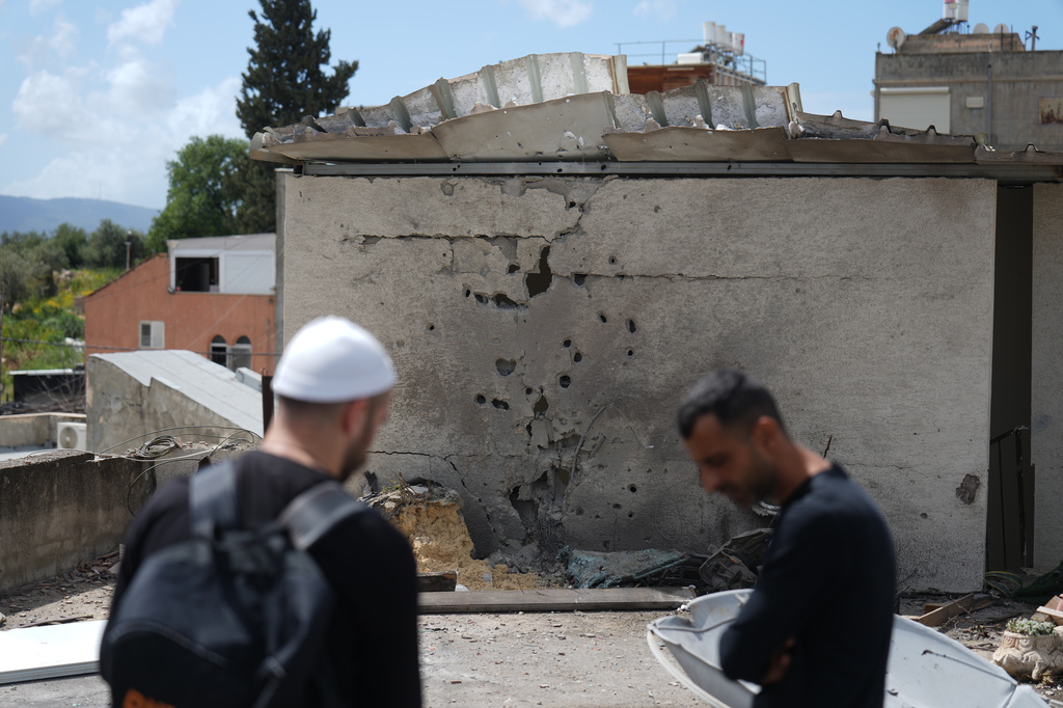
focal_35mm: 70
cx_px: 532
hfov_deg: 28.9
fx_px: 2066
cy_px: 354
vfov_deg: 19.4
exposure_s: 1/1000
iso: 50
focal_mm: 70
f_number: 2.8
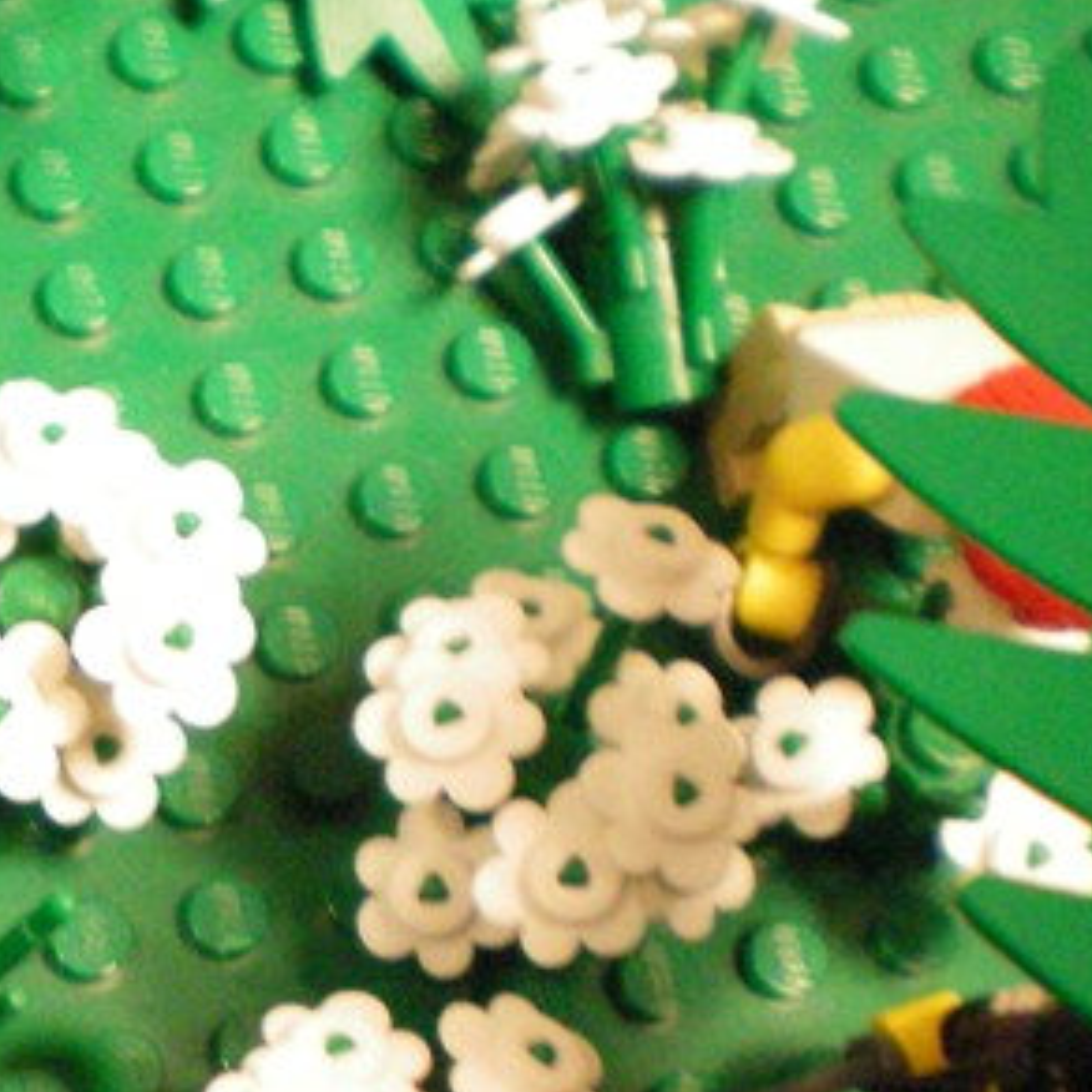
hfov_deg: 18.3
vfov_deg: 18.6
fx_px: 3284
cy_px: 969
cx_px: -37
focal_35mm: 92
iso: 400
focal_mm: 6.3
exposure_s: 1/15
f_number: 3.1
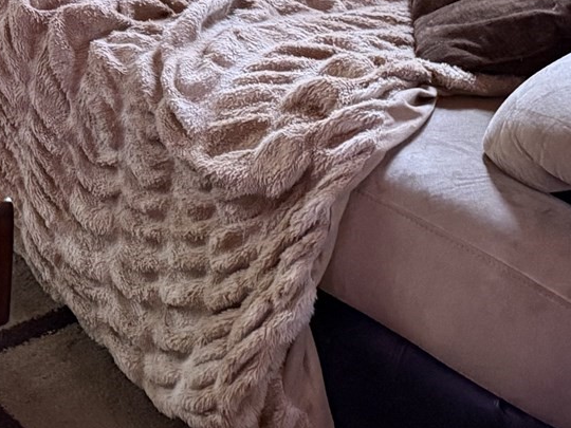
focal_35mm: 91
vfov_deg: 14.7
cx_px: -334
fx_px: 1501
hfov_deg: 18.5
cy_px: -280
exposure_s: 1/40
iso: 640
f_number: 1.78
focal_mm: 6.76
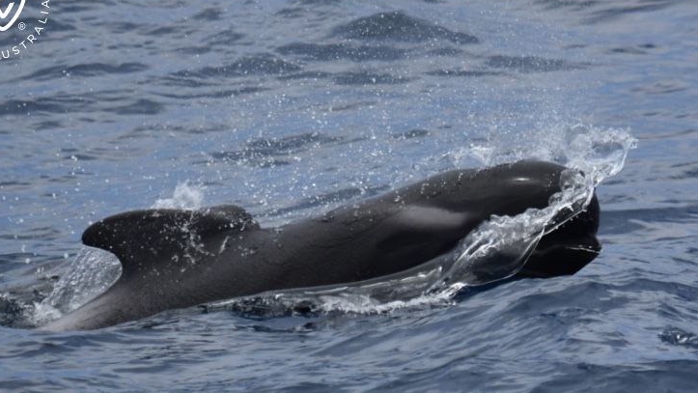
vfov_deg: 2.9
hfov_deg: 5.2
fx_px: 7719
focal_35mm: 417
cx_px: 316
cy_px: 197
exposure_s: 1/8000
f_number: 6
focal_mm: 360
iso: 800
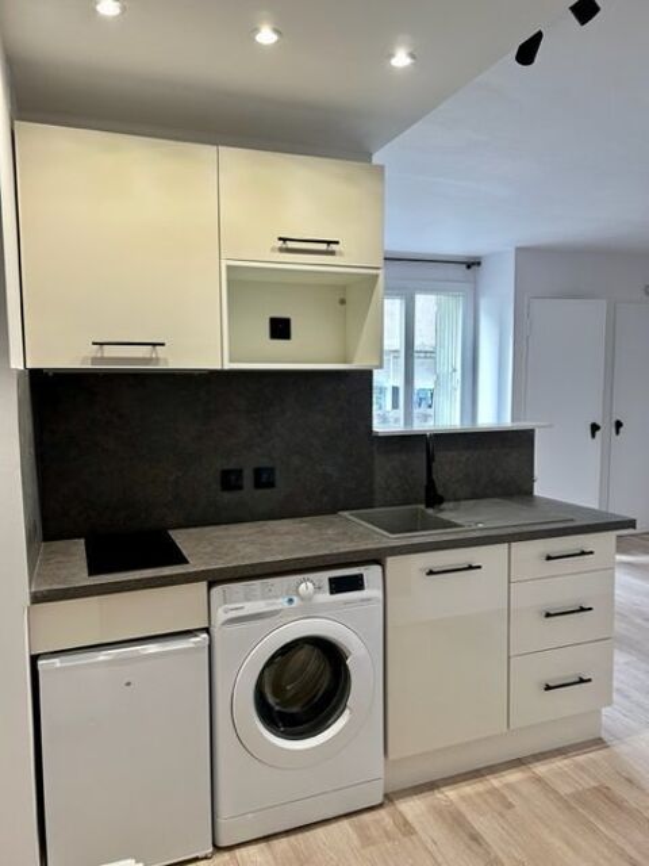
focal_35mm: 26
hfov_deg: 53.1
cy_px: 433
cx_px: 324
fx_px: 650
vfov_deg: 67.3
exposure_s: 1/100
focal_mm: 5.7
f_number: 1.5
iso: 64
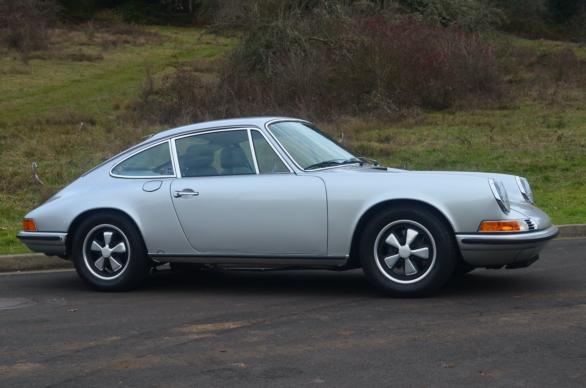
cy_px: 194
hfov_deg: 41.2
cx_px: 293
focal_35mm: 48
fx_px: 780
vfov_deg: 28.0
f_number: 6.3
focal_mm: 32
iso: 100
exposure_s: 1/160
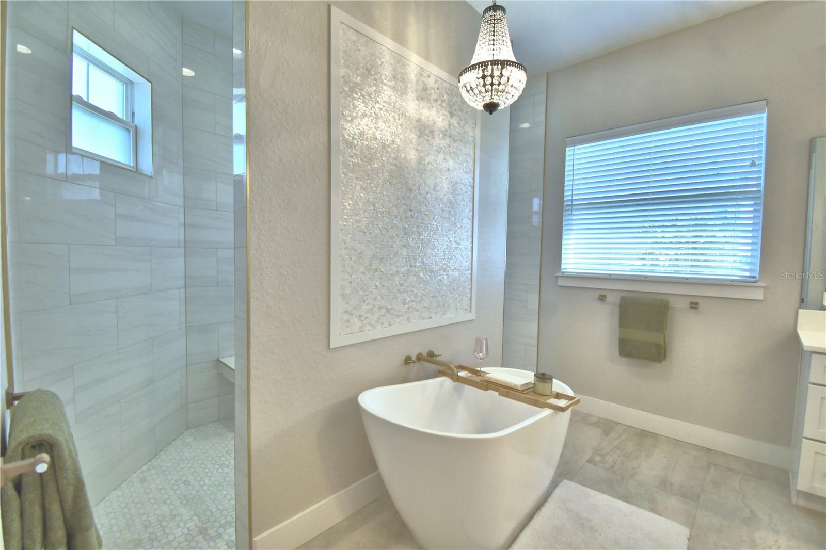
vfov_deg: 77.3
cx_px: 413
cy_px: 275
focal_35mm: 15
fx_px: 344
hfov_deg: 100.4
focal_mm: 10
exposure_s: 1/125
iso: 200
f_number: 4.5
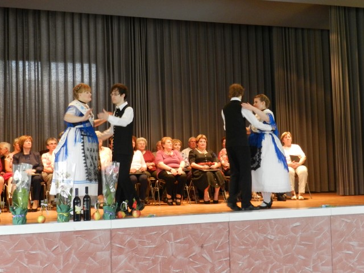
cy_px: 136
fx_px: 484
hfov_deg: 41.2
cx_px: 182
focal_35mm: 46
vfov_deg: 31.5
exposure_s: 1/30
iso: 800
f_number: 4.2
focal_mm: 8.1
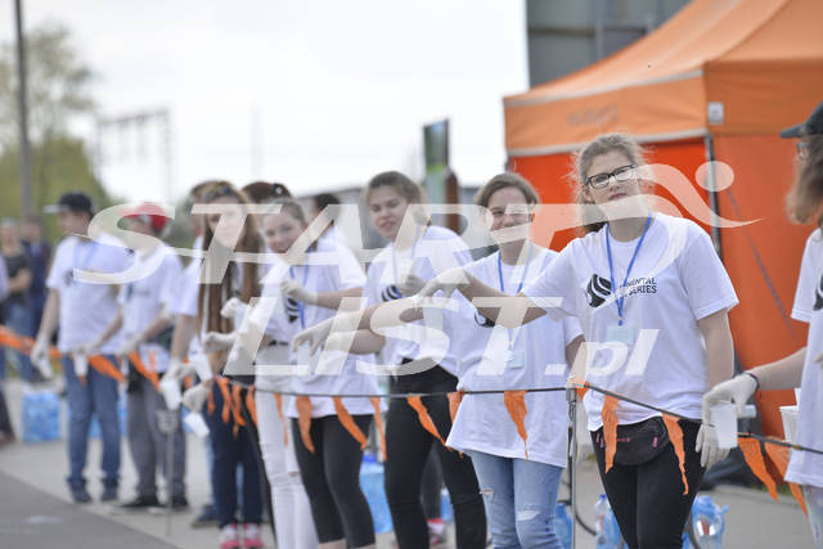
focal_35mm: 170
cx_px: 412
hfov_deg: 12.1
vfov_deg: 8.1
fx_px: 3887
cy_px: 274
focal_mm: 170
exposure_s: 1/2500
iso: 400
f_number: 4
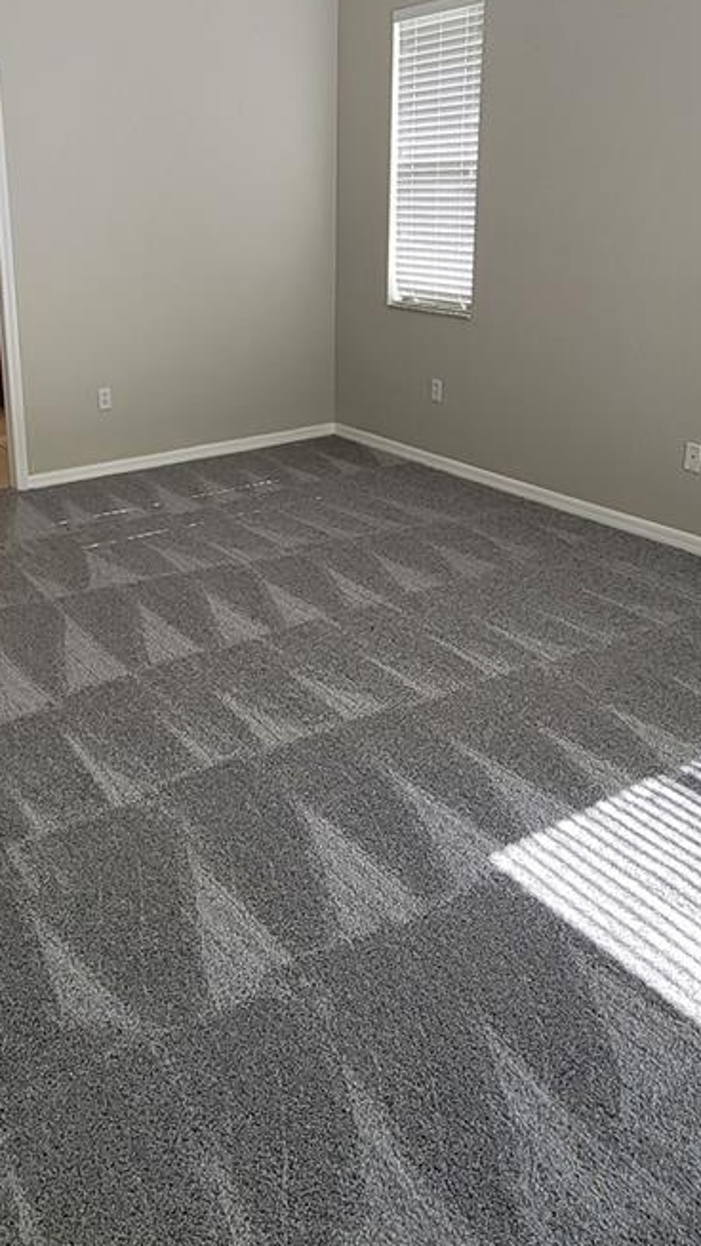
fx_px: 859
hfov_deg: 43.6
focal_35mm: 26
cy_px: 421
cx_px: 223
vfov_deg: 69.9
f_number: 2.2
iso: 80
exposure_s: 1/120
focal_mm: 2.2
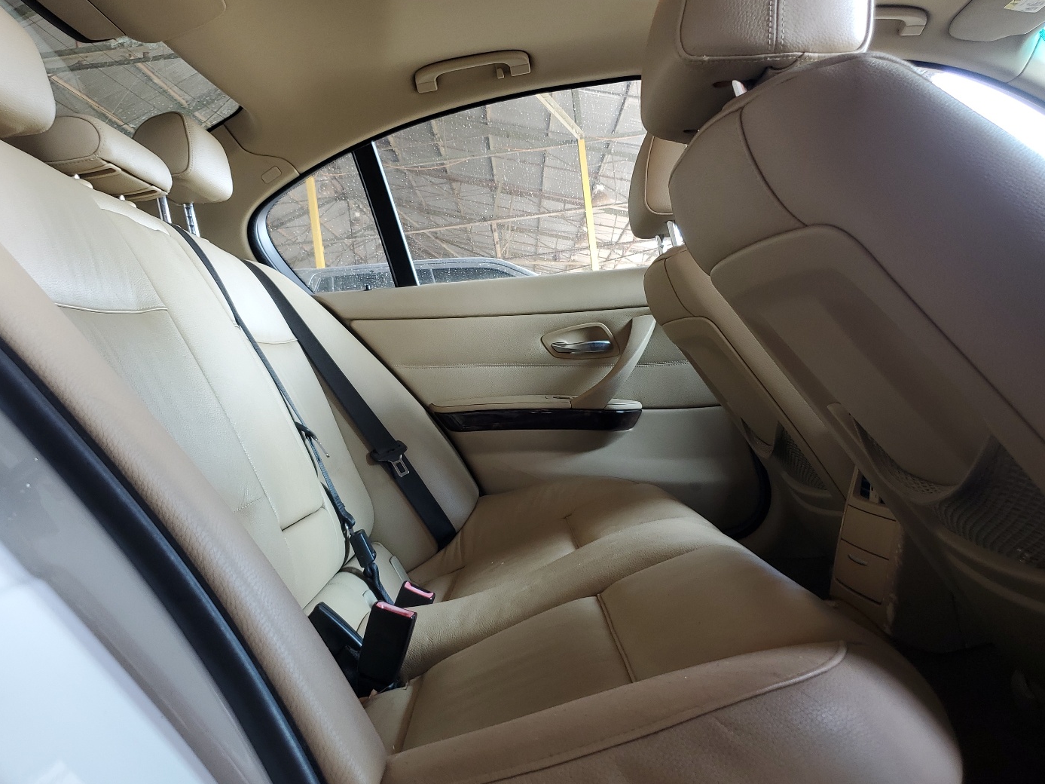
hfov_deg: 60.0
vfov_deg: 46.8
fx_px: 906
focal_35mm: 30
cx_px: 503
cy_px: 397
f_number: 1.5
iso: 50
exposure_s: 1/60.2
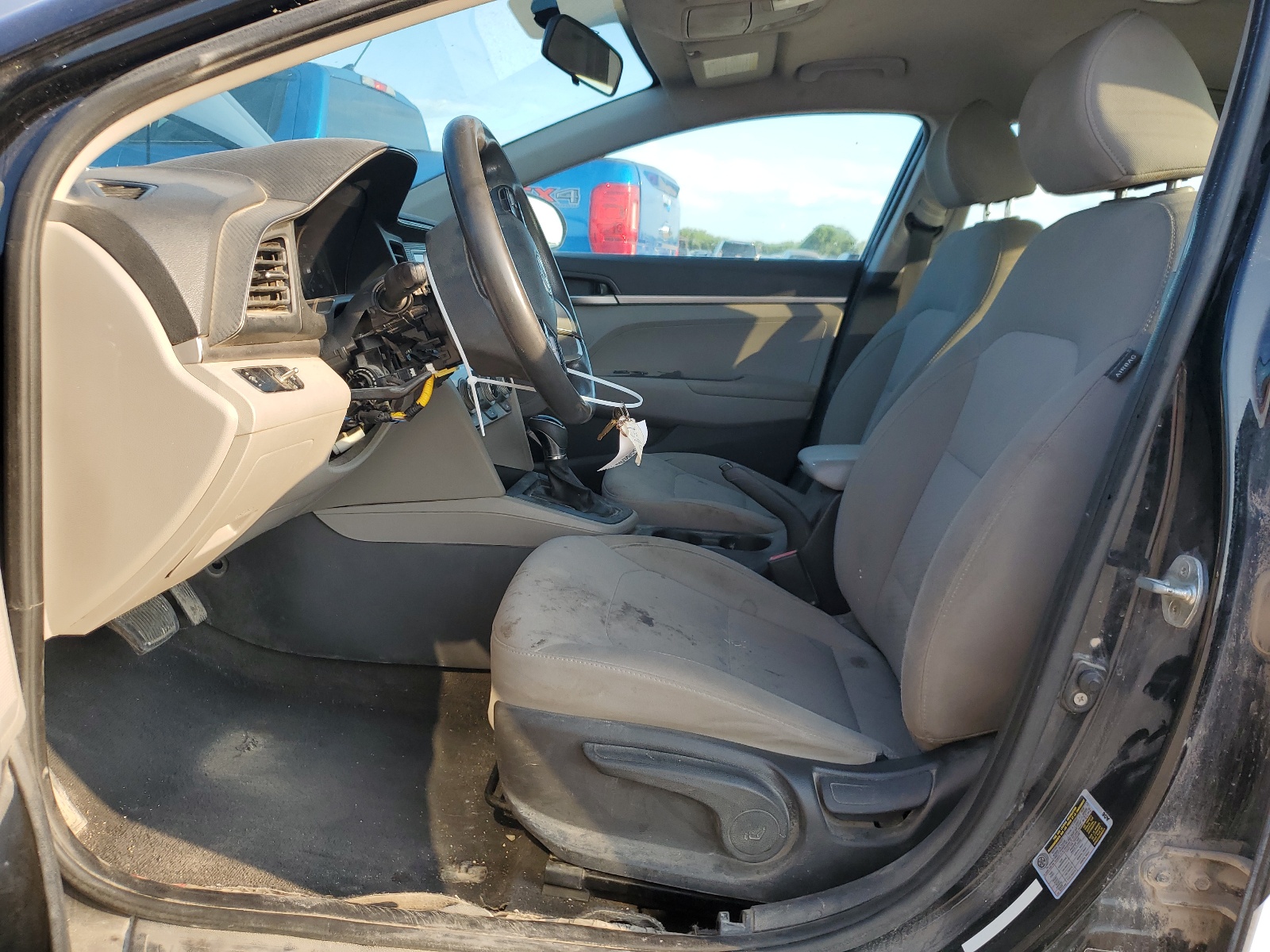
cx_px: 635
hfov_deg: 67.3
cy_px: 476
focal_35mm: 26
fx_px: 954
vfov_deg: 53.1
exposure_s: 1/476
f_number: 1.5
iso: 50
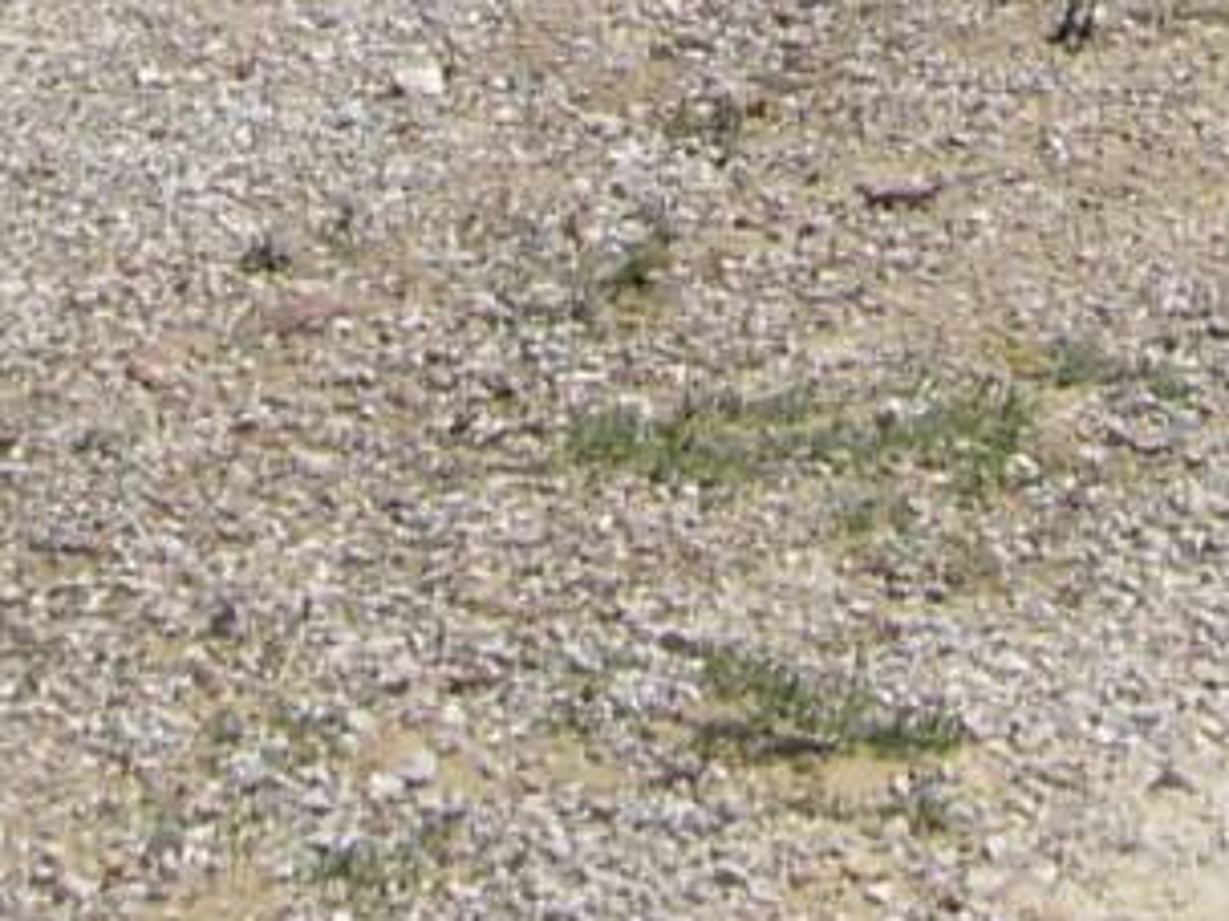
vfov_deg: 6.1
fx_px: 7879
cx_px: 1266
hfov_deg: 8.9
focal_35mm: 222
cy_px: -1891
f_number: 5.6
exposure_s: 1/500
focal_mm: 5.8
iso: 80
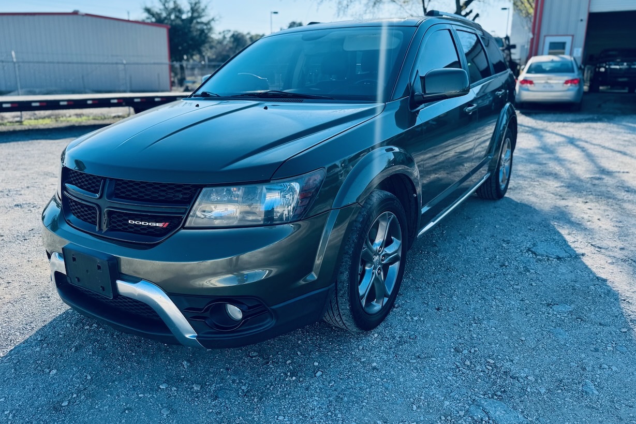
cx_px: 306
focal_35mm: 26
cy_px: 195
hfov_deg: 69.4
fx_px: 459
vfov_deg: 49.5
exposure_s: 1/1560
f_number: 1.78
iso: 80
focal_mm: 6.76
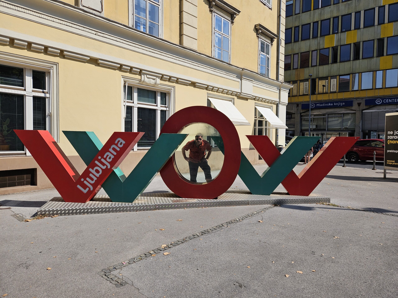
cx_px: 199
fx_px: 264
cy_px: 149
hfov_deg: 73.9
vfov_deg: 58.9
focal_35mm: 23
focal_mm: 5.4
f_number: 1.8
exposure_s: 1/2775
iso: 25
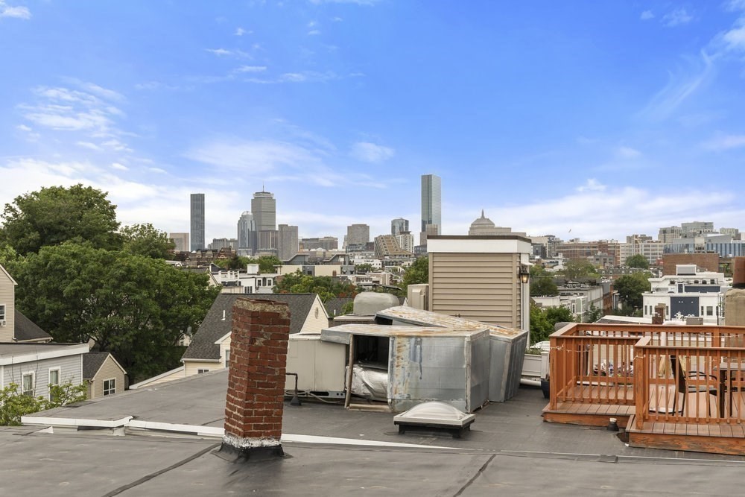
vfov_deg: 26.0
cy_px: 248
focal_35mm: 52
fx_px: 1076
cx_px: 372
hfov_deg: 38.2
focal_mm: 35
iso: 320
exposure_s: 1/125
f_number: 9
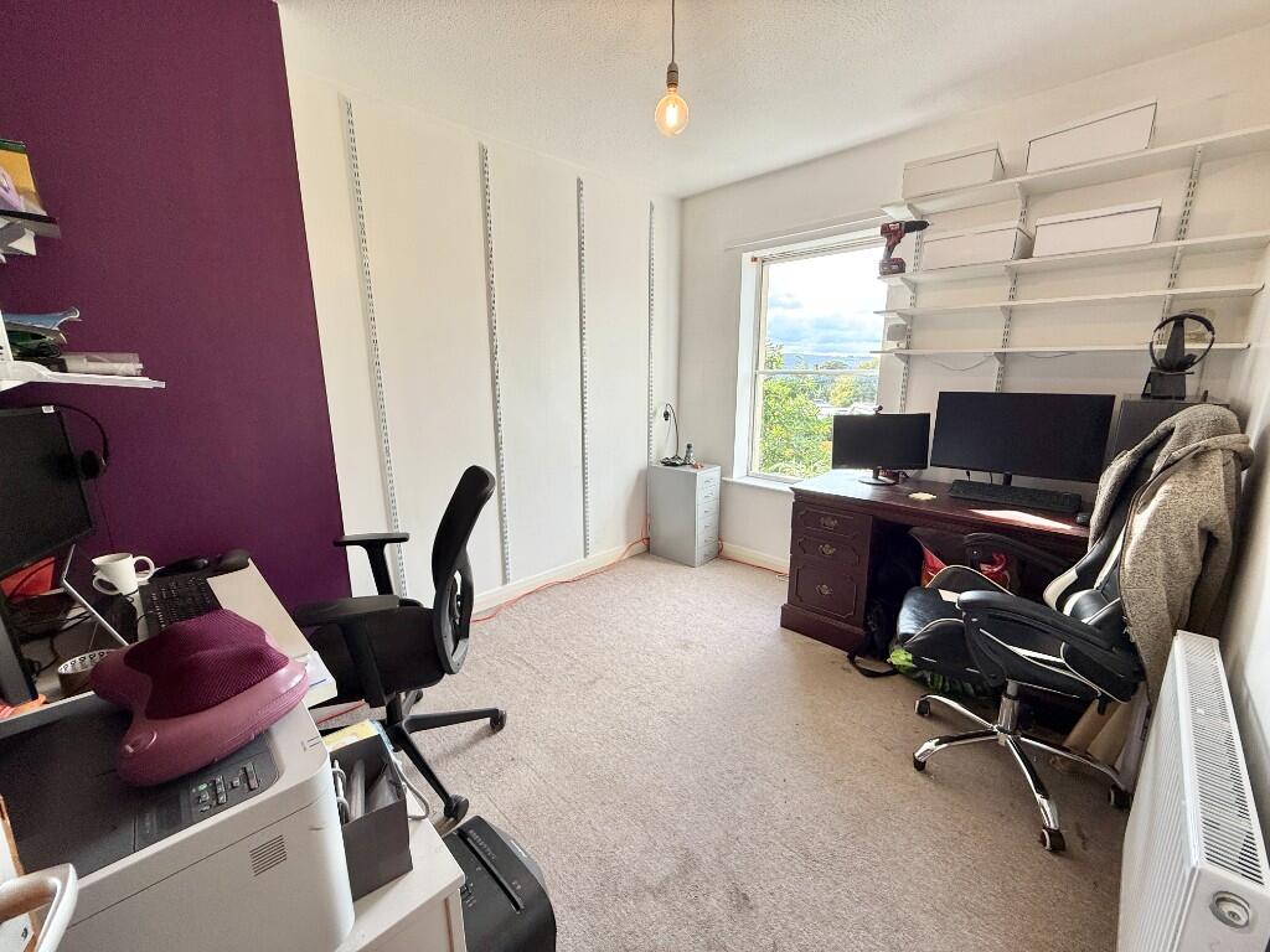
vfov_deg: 85.7
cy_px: 476
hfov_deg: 102.1
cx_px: 635
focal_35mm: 14
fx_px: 514
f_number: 2.2
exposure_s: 1/122
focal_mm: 2.22
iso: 64
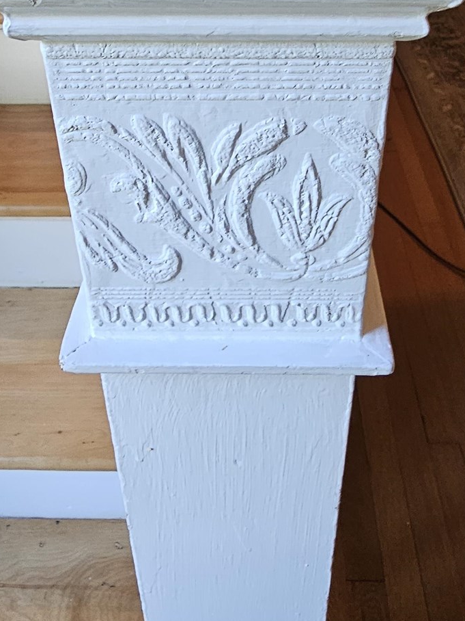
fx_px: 591
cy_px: 92
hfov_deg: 42.9
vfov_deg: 50.6
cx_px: 255
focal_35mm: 33
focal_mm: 2.2
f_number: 2.2
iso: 400
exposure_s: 1/40
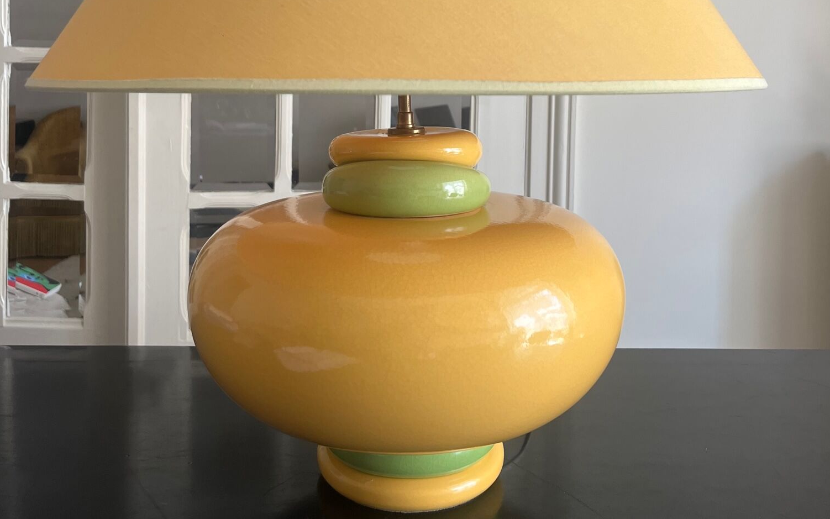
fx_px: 837
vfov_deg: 33.3
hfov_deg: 52.7
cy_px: 90
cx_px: 416
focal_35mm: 37
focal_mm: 5.1
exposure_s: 1/121
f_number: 1.6
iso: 125
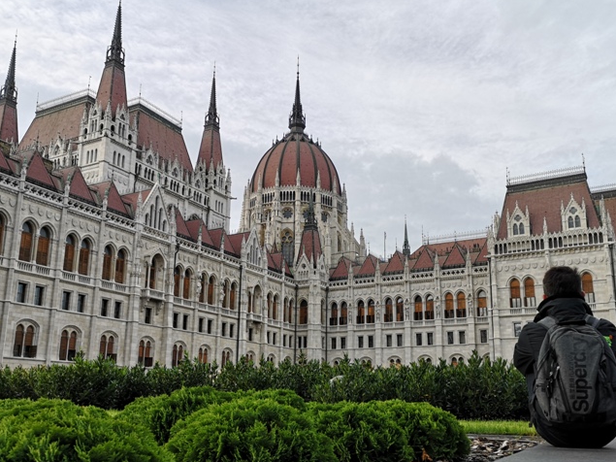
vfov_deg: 41.6
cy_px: 278
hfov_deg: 53.9
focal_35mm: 34
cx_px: 326
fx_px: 605
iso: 50
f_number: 1.8
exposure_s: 1/1190
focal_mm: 3.95
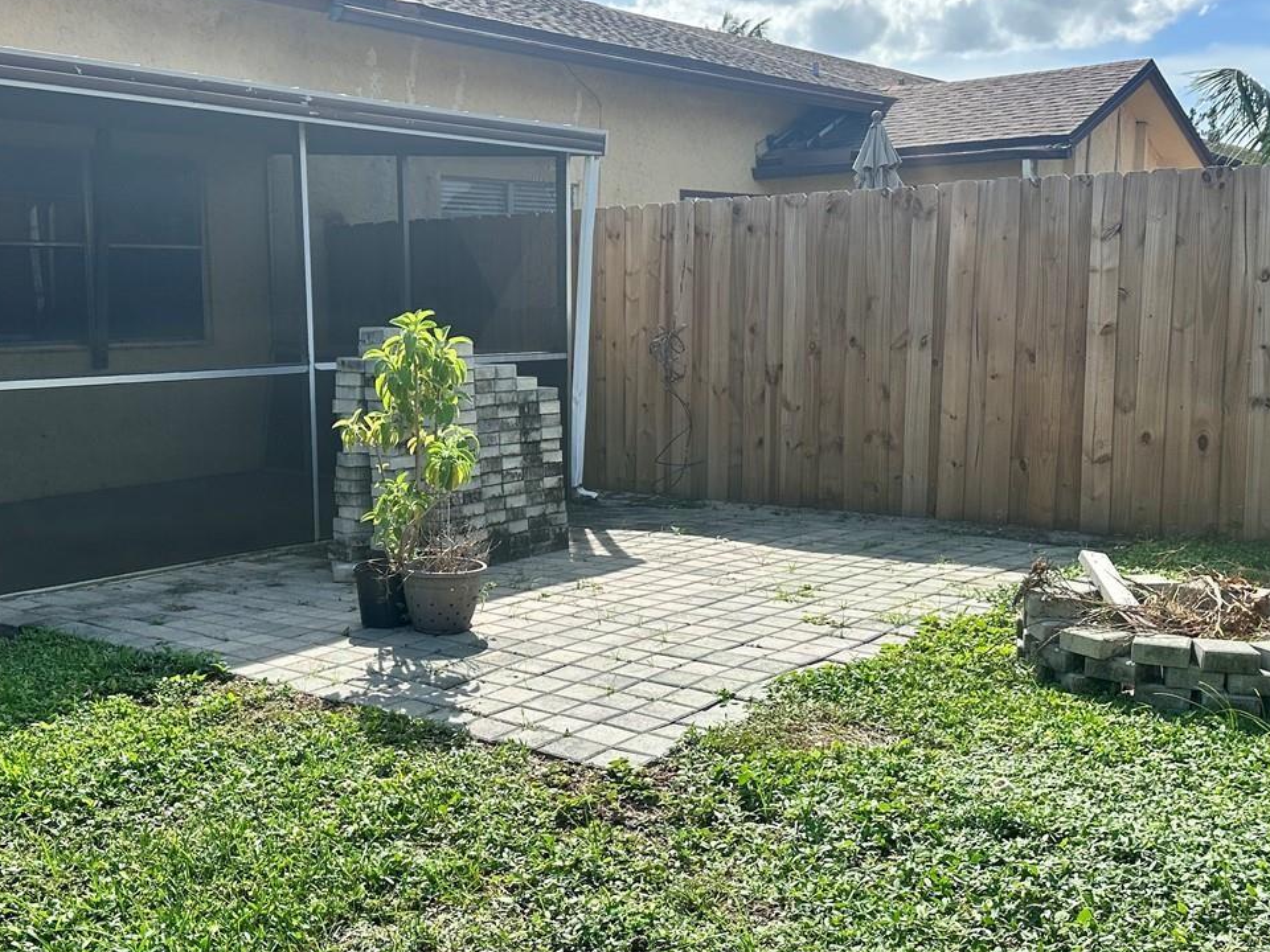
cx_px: 458
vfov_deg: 35.9
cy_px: 509
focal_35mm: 40
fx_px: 1468
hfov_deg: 46.3
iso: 80
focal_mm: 6.86
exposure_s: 1/3058
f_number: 1.78
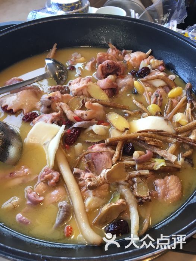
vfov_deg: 61.7
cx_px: 98
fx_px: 219
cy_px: 130
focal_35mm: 29
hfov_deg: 48.2
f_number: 2.2
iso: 40
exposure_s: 1/33
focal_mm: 4.15
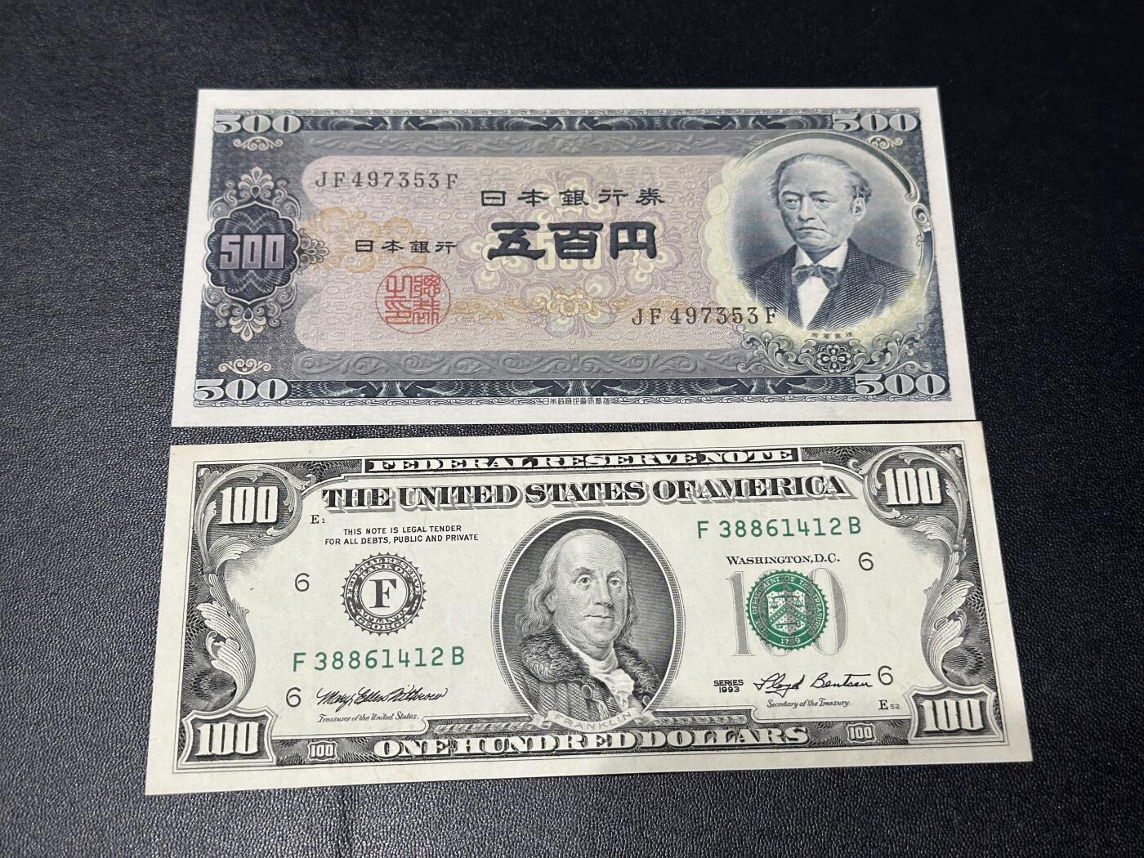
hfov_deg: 39.7
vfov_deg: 30.3
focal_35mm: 48
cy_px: 429
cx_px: 572
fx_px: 1586
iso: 100
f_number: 1.78
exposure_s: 1/50
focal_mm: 6.86
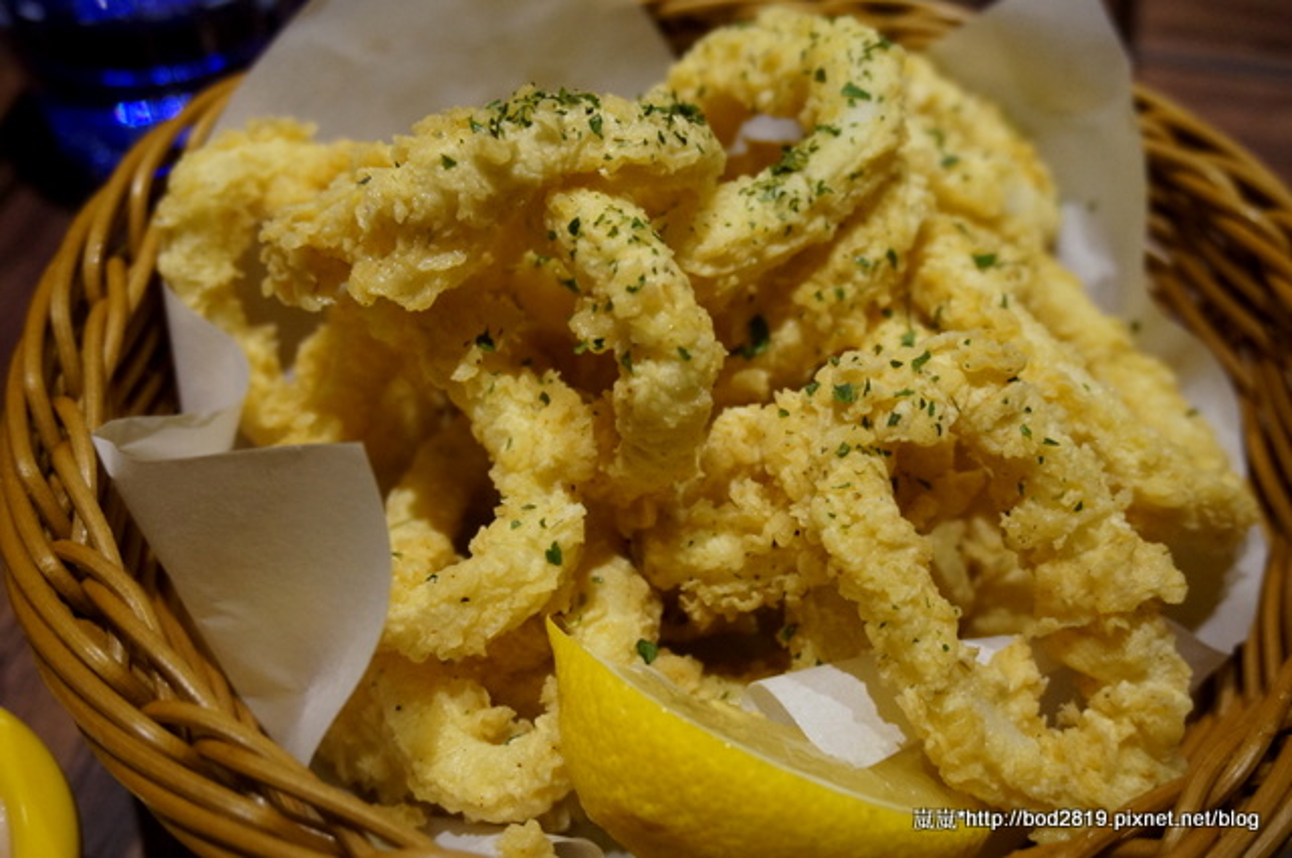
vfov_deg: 32.9
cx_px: 646
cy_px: 429
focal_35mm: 40
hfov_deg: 48.0
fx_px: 1452
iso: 1600
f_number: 4.5
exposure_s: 1/60
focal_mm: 27
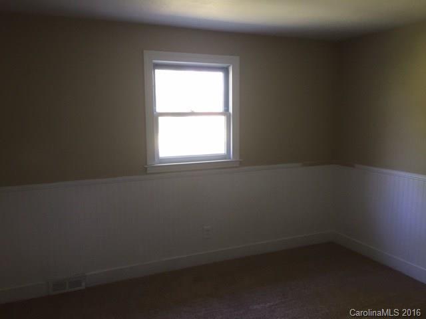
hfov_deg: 61.7
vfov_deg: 48.2
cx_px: 213
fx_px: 357
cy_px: 160
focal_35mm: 29
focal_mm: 4.15
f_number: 2.2
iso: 100
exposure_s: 1/30
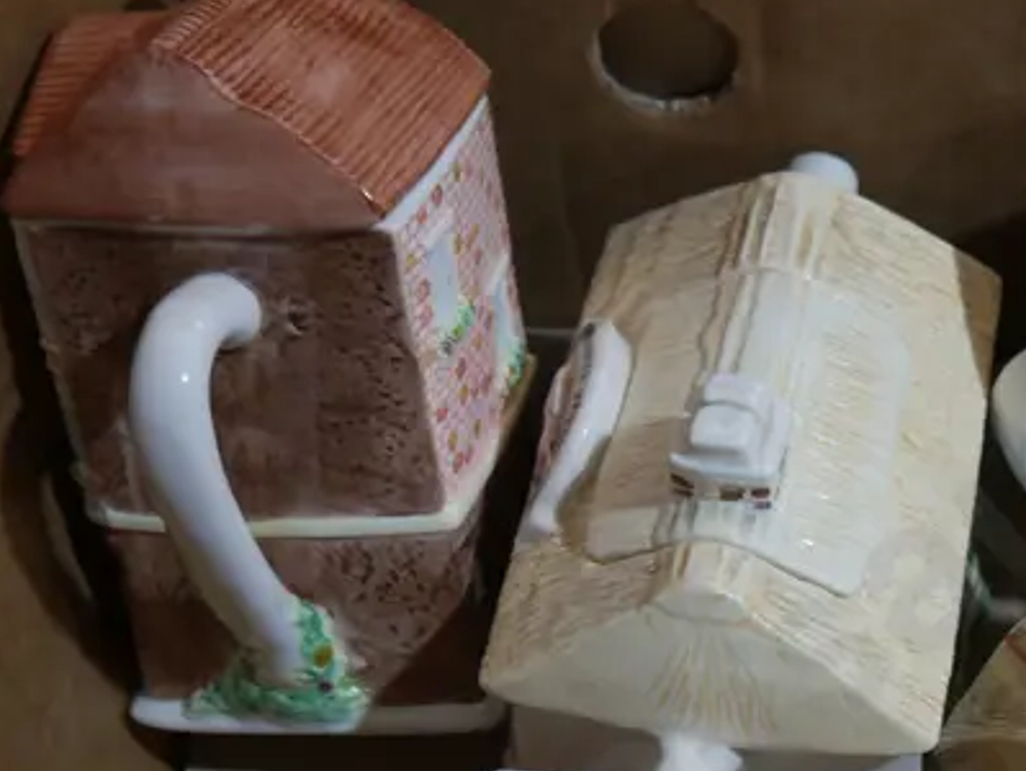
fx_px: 2284
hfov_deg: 24.1
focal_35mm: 77
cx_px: 1044
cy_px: 492
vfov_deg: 19.1
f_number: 3.6
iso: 200
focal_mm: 15
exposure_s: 1/60
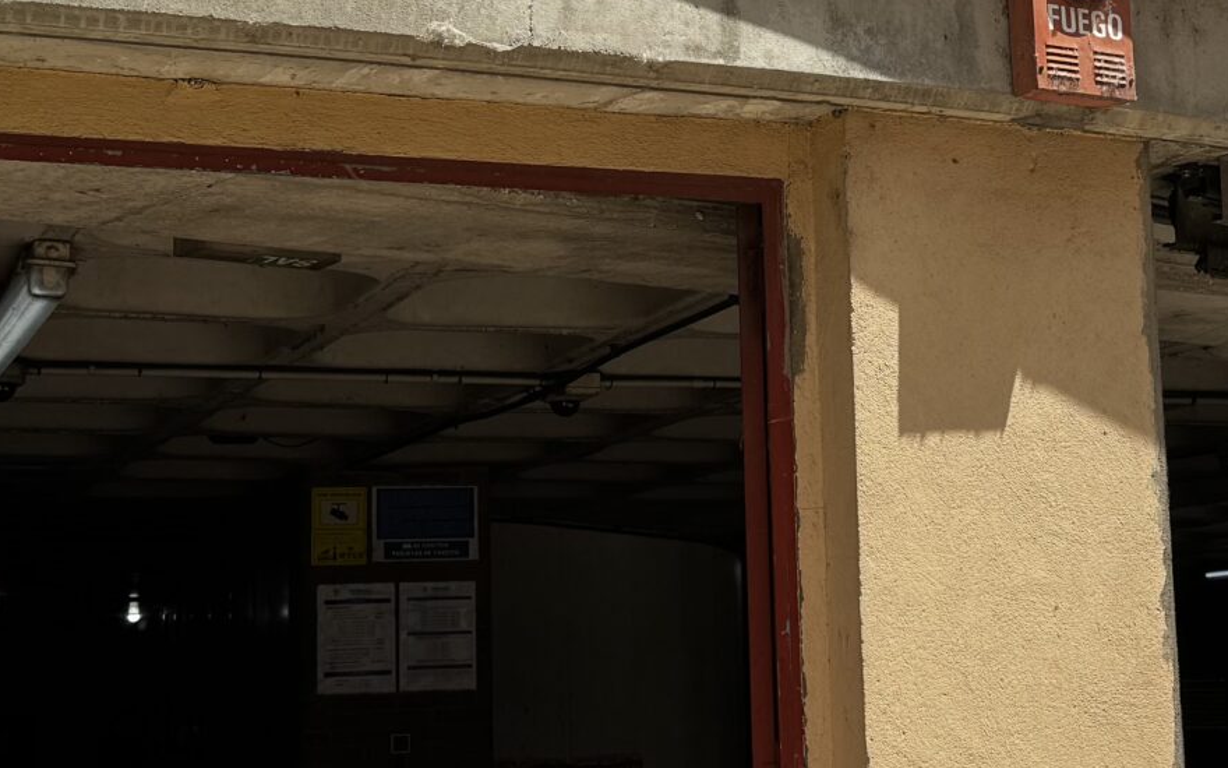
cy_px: 302
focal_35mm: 74
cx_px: 790
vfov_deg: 17.6
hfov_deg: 27.7
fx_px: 2477
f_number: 1.78
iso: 80
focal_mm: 6.76
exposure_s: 1/3802
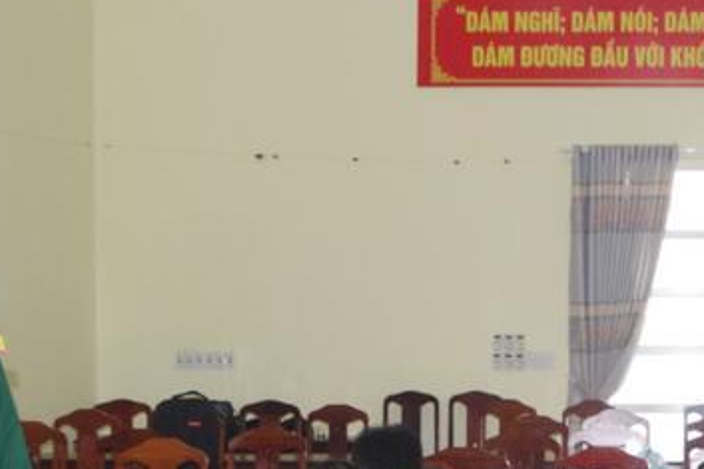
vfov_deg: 20.0
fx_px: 1270
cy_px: 514
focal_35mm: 65
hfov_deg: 29.7
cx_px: 634
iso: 1600
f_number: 8
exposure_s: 1/125
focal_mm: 18
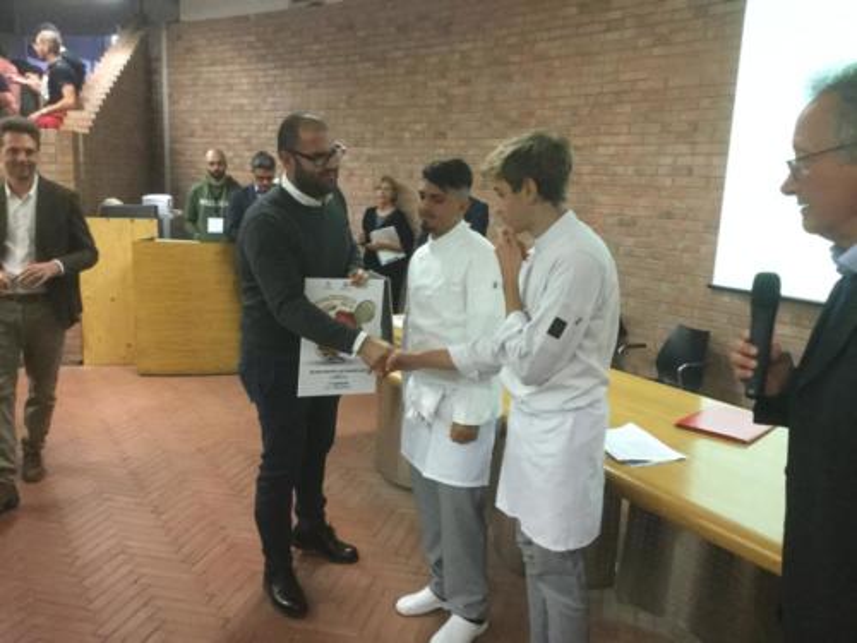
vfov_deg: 45.4
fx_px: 767
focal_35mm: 31
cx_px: 428
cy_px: 322
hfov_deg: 58.4
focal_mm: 3.3
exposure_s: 1/25
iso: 250
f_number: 2.4
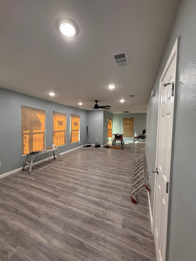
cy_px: 130
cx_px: 98
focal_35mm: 14
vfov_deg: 102.1
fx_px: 106
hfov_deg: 85.7
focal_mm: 2.22
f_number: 2.2
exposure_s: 1/120
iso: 320
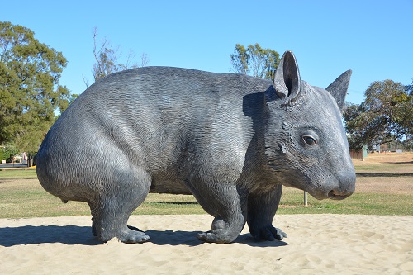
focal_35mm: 57
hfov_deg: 35.1
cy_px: 138
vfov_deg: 23.8
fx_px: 654
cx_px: 206
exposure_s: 1/250
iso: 125
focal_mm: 38
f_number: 8
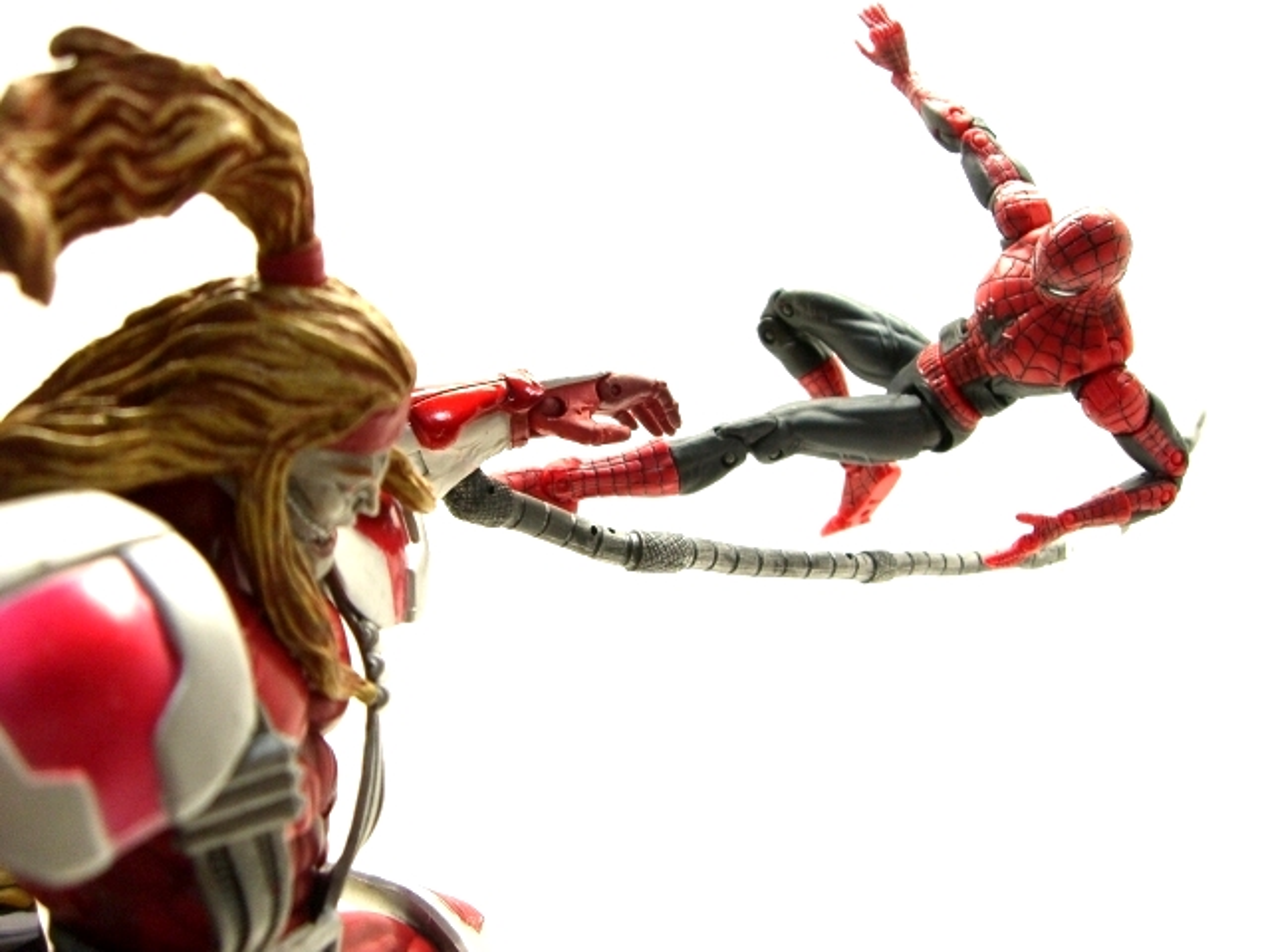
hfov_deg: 49.0
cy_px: 476
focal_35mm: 38
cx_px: 635
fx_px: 1394
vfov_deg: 37.7
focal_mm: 6.2
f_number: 2.7
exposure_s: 1/40
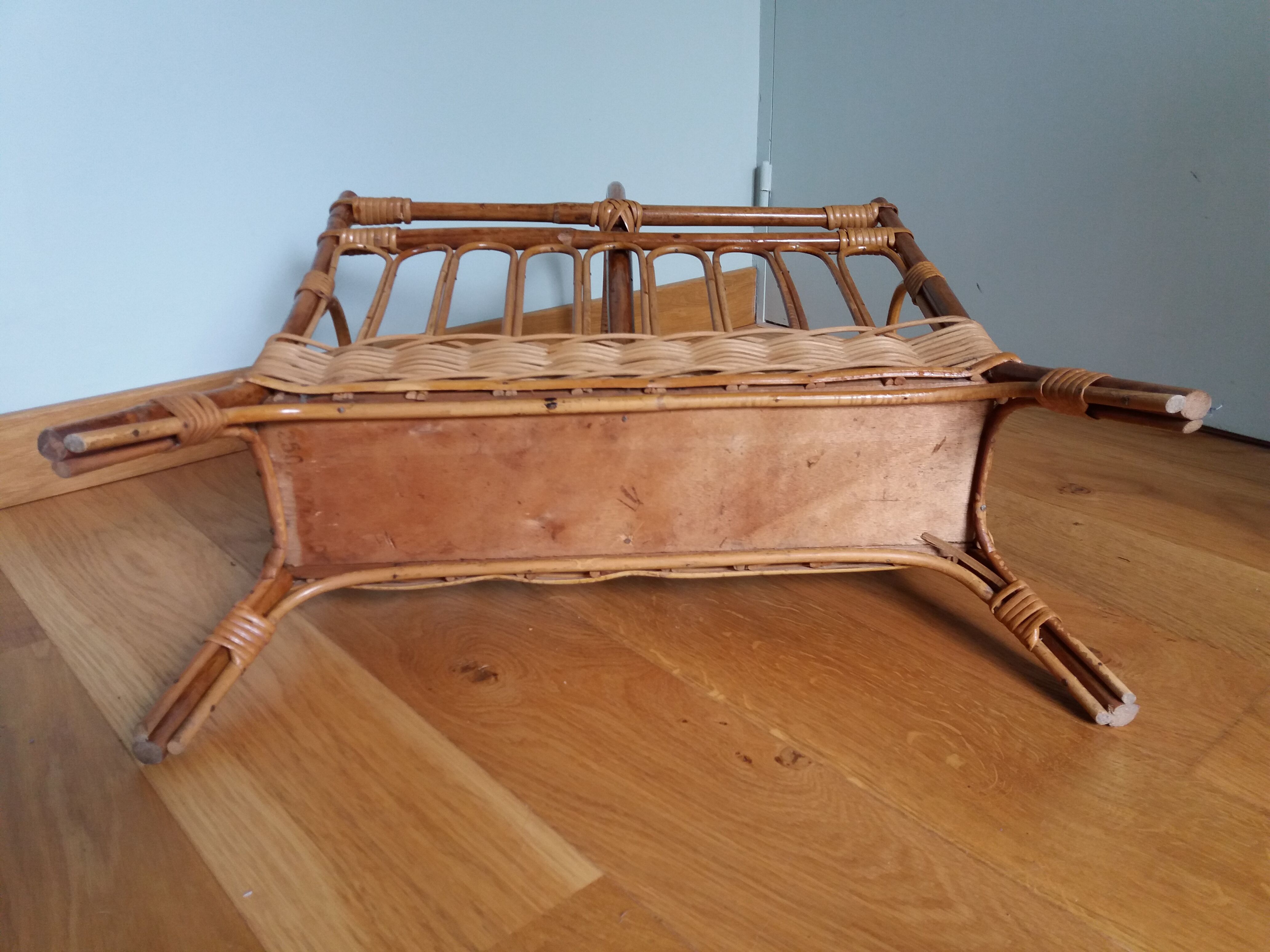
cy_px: 476
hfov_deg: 63.4
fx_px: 1027
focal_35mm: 28
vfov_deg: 49.7
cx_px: 635
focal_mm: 3.7
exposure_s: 1/33
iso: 100
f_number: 1.9
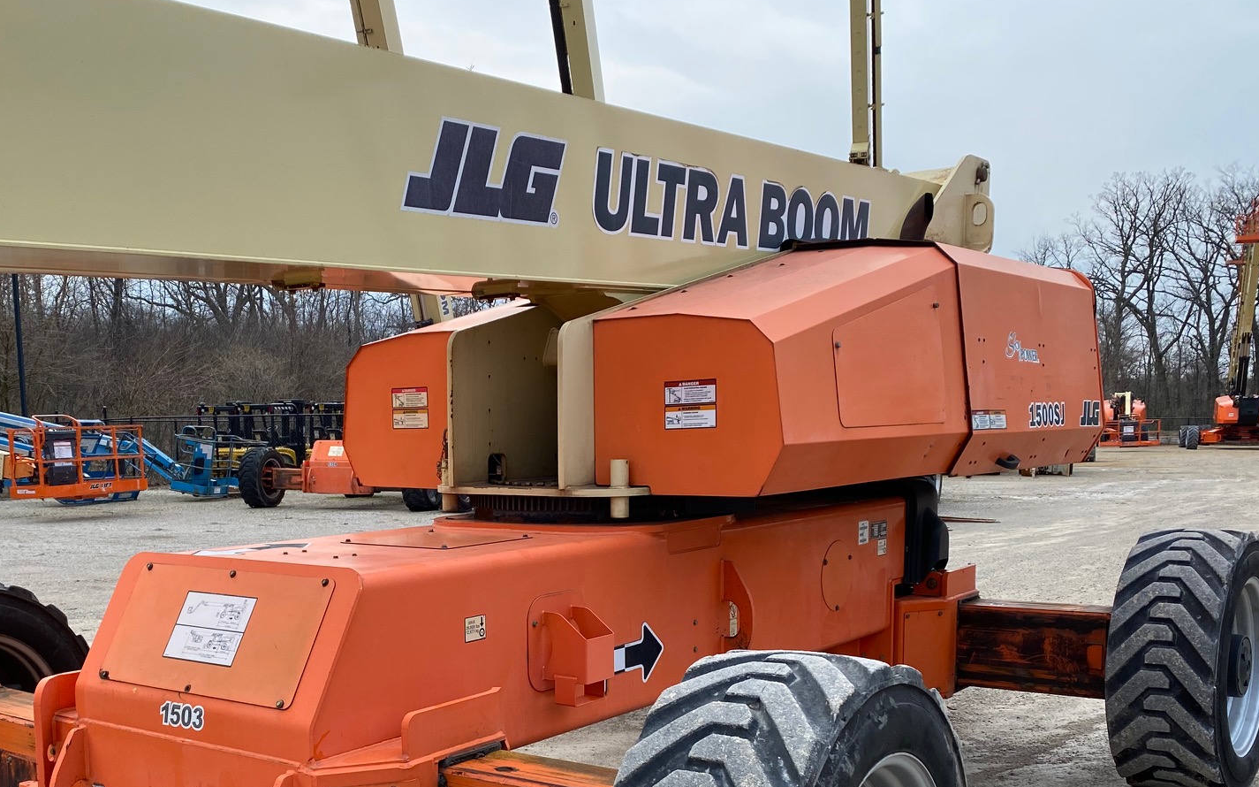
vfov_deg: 32.1
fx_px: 1338
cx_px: 458
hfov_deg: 49.8
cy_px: 592
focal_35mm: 39
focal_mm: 4.25
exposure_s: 1/1302
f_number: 1.8
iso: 32
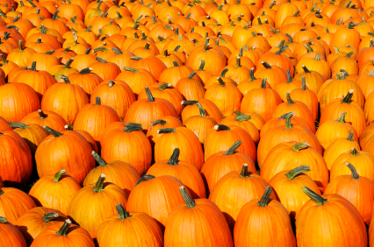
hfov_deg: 22.7
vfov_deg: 15.1
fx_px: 933
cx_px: 187
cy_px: 124
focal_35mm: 90
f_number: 20
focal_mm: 60
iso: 200
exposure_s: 1/125
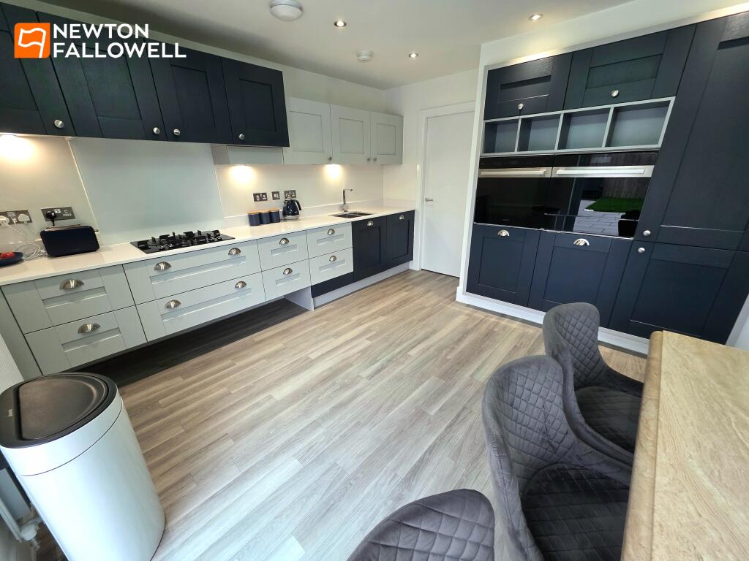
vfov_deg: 89.9
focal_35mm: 13
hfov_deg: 106.2
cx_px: 374
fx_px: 281
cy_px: 280
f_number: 1.9
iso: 200
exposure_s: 1/101
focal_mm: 2.2
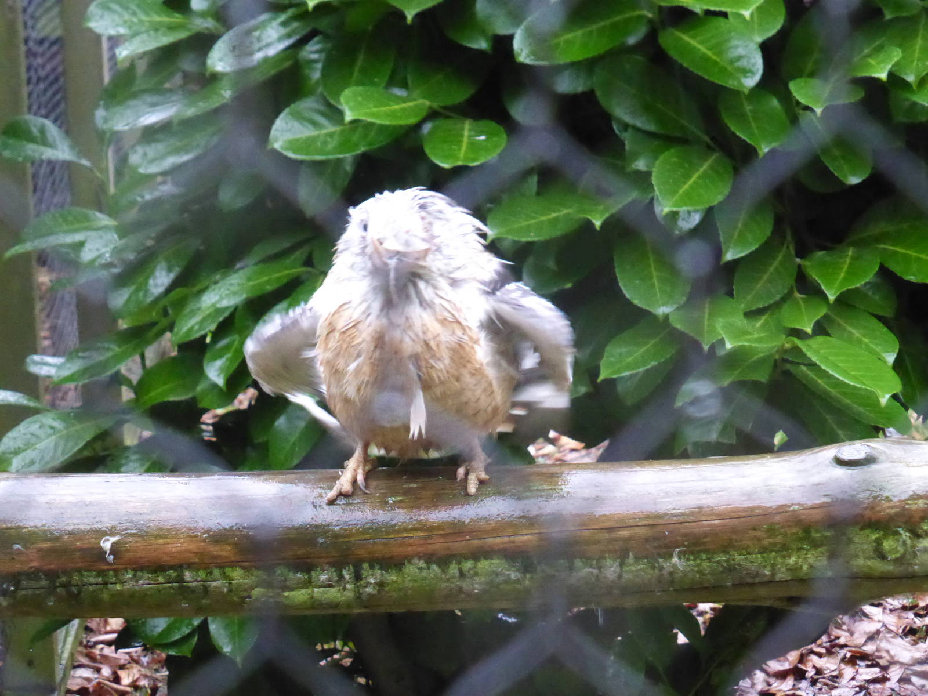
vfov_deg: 14.2
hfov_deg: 18.9
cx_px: 464
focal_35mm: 104
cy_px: 348
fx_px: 2788
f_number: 5.3
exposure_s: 1/60
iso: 1600
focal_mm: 17.1
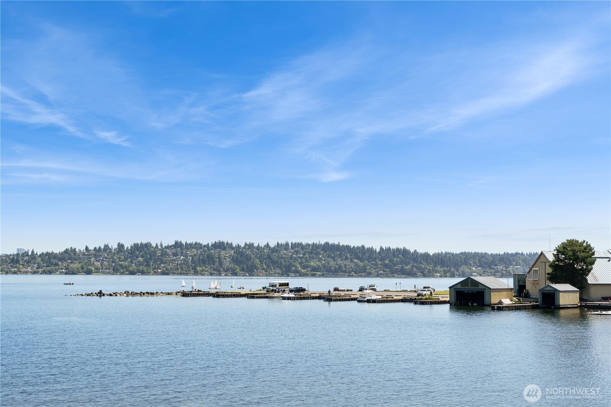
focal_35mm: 45
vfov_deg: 29.9
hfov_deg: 43.6
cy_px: 204
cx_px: 306
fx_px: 764
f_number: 8
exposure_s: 1/1000
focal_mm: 45
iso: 200
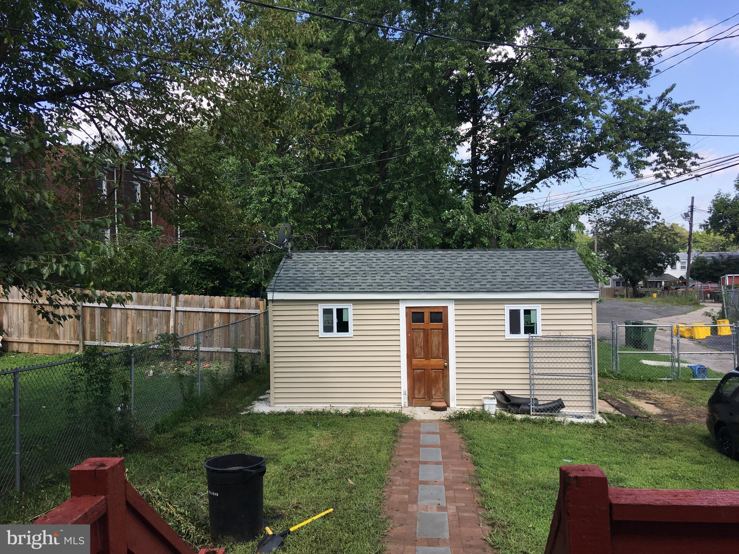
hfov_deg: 61.7
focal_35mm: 29
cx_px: 370
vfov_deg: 48.2
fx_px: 619
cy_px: 277
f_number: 2.2
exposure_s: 1/686
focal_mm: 4.15
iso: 25
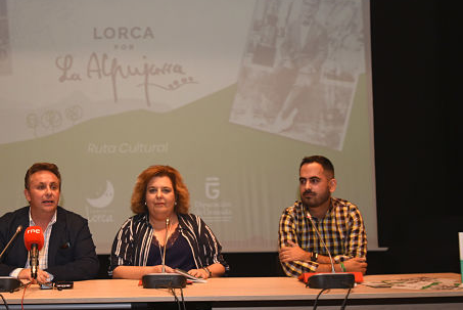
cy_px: 180
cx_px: 176
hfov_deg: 44.1
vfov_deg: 30.5
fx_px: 566
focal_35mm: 44
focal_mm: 30
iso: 1600
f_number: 5
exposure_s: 1/125
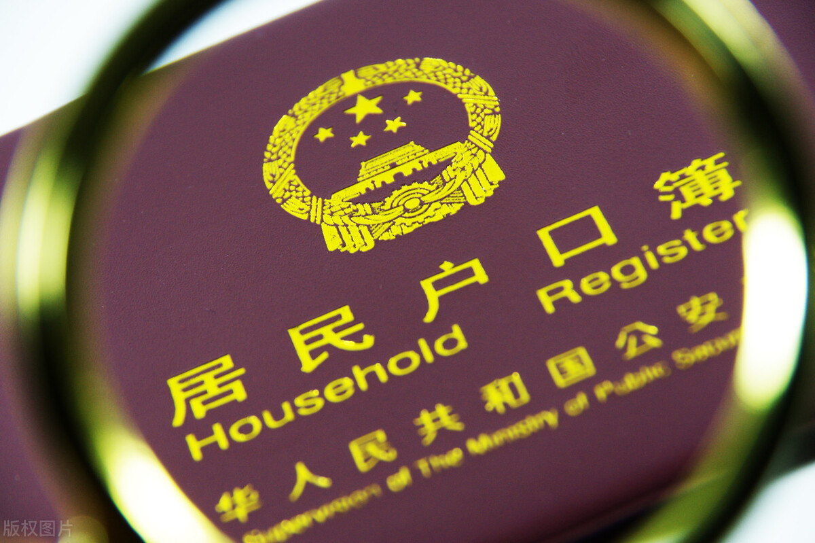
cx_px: 408
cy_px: 272
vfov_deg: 6.8
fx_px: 4571
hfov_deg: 10.2
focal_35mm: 202
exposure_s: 1/100
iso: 400
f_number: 5.6
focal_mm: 135
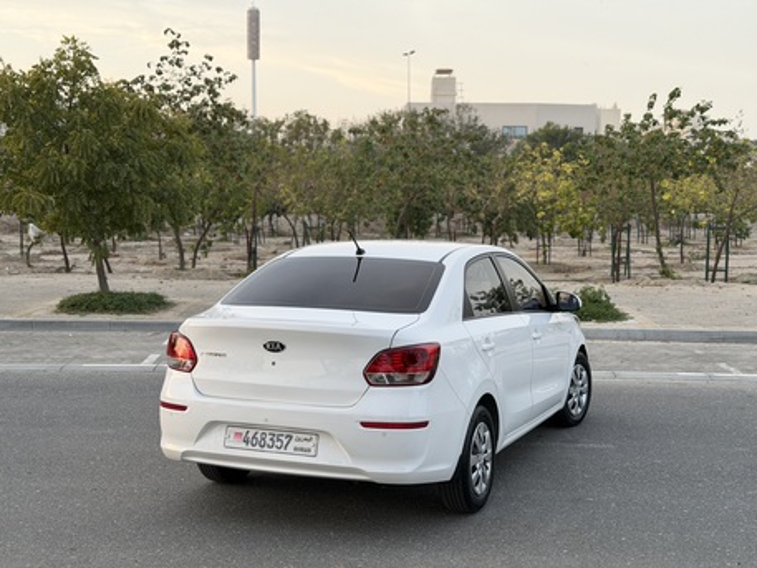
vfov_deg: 30.3
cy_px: 284
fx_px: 1050
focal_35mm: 48
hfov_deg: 39.6
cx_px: 378
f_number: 1.78
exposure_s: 1/409
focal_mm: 6.76
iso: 64
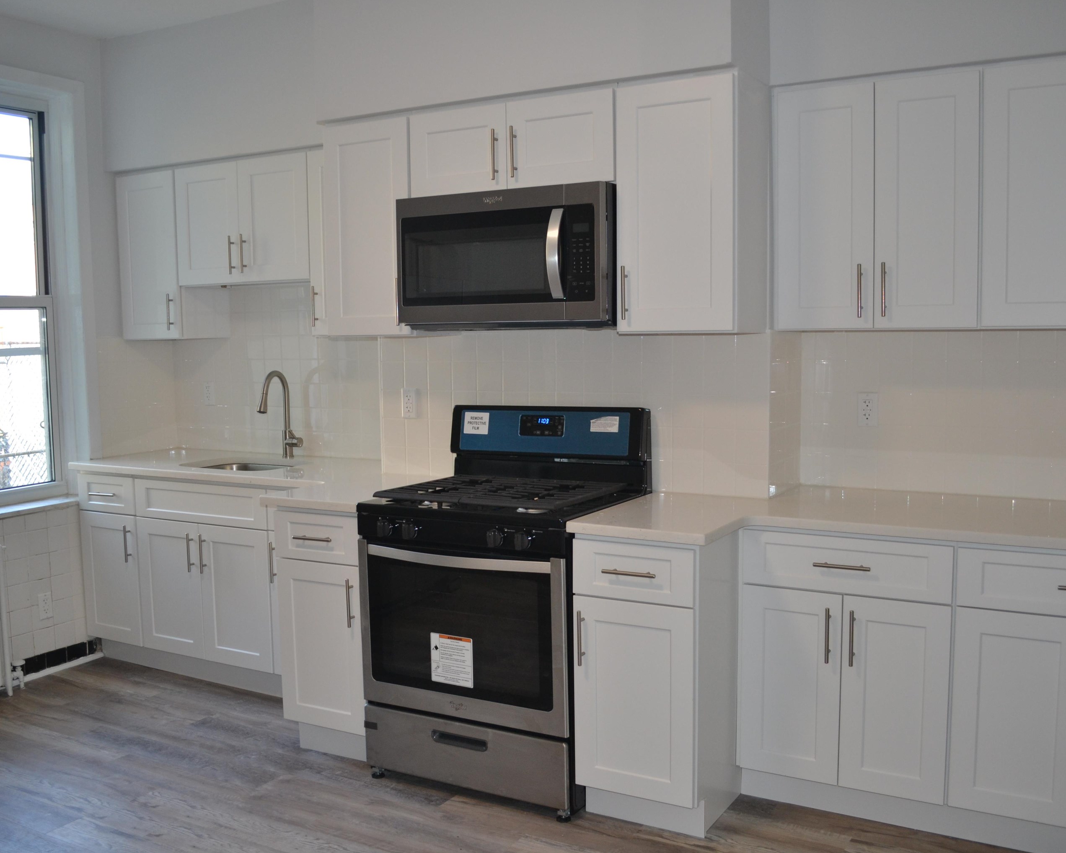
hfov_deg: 52.8
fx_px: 1073
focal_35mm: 34
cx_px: 503
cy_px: 426
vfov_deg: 43.4
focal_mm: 20
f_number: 4
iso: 400
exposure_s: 1/100
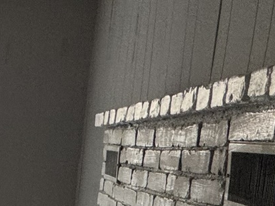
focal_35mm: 70
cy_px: 247
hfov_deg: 18.4
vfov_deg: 19.7
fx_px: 556
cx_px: -276
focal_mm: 2.22
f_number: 2.2
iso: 200
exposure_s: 1/99
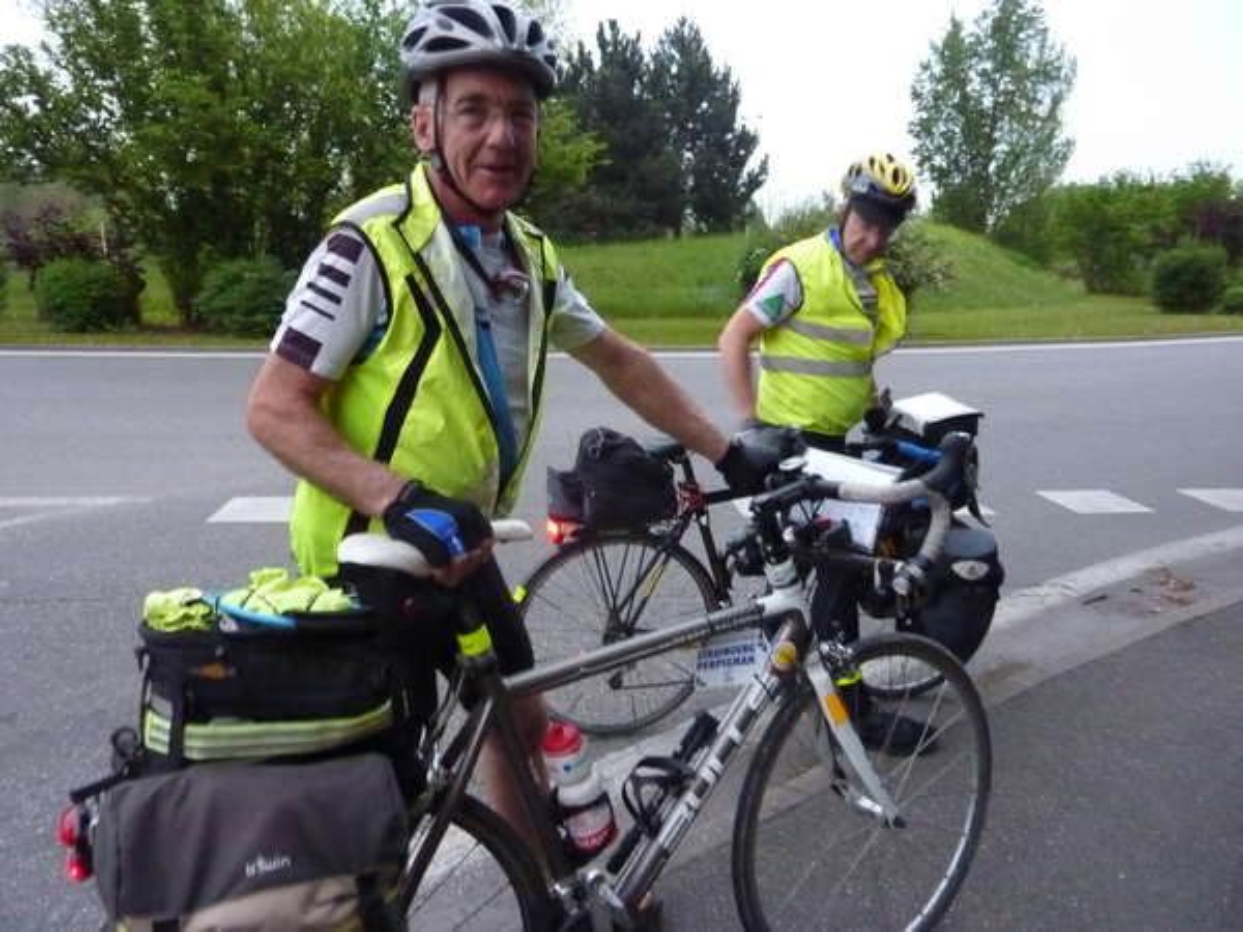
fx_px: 898
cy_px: 466
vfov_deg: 54.9
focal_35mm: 25
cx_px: 622
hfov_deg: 69.4
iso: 800
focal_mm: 4.1
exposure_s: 1/15
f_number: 3.3
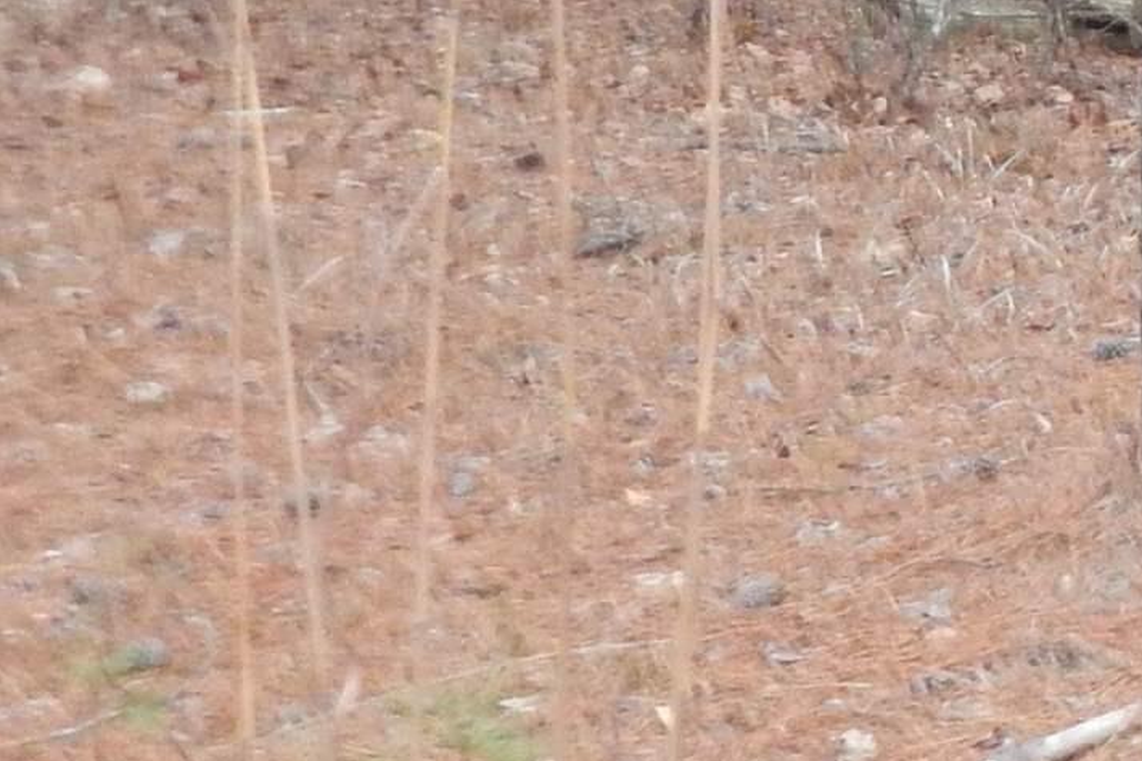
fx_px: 3140
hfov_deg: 16.0
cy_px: -132
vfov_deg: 13.5
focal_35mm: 99
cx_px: 2289
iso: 250
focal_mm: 4
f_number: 3
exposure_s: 1/30
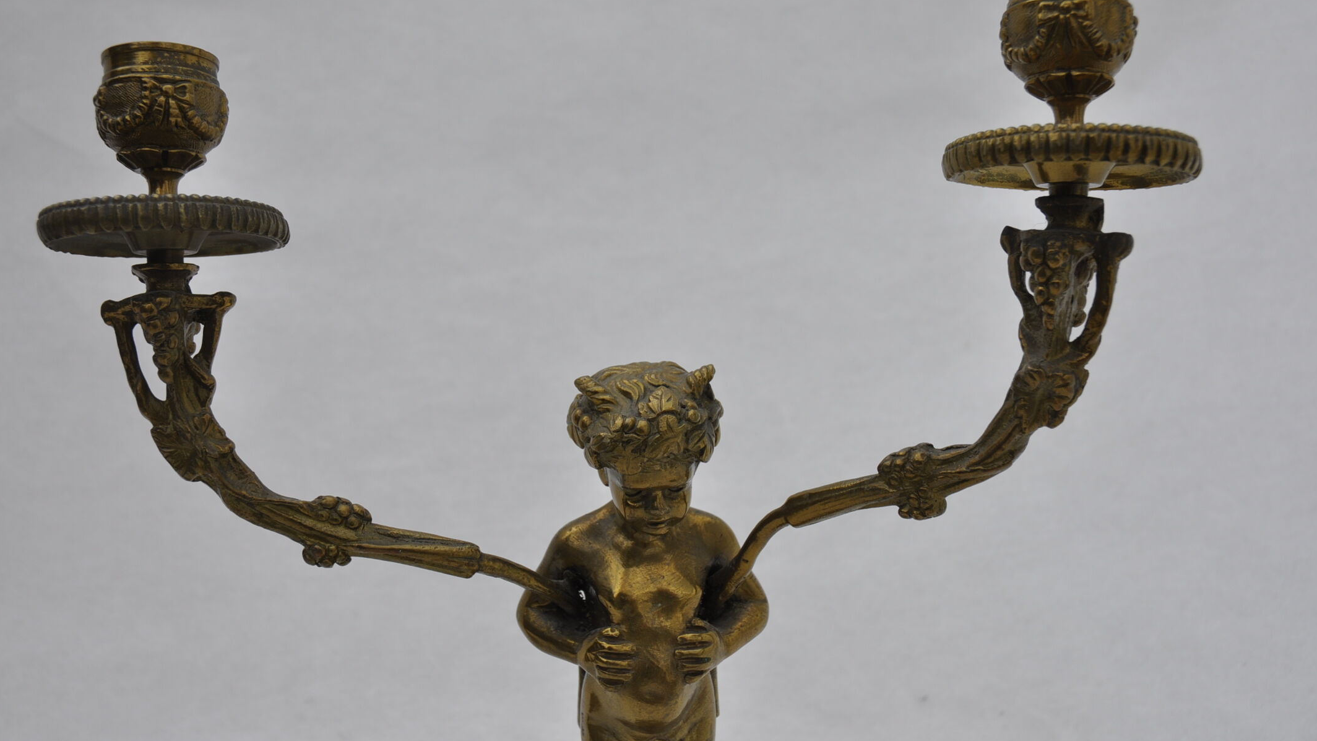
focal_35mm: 40
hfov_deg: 51.0
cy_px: 352
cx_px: 656
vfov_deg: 30.0
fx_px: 1380
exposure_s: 1/250
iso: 200
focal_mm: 25
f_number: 8
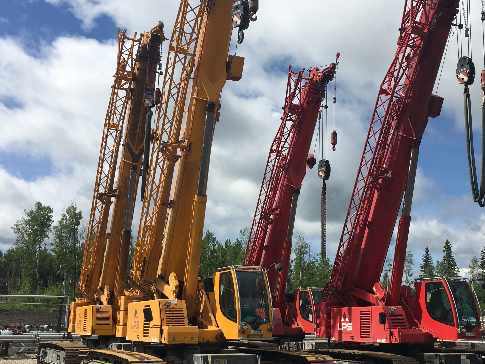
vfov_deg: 30.9
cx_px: 285
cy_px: 179
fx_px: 659
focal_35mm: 47
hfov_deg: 40.3
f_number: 2.2
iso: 25
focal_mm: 4.15
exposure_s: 1/2959
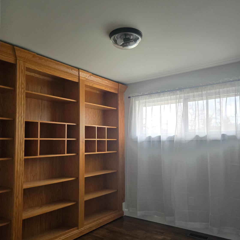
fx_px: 220
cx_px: 123
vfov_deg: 57.2
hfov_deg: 57.3
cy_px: 133
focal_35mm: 28
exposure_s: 1/120
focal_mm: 5.4
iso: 400
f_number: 1.8
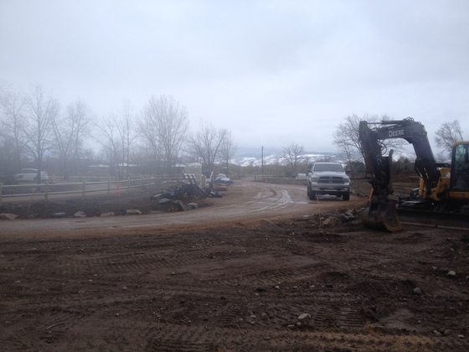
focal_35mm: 35
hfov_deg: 52.6
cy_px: 176
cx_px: 234
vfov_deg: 40.7
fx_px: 474
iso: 50
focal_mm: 4.28
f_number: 2.4
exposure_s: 1/2208
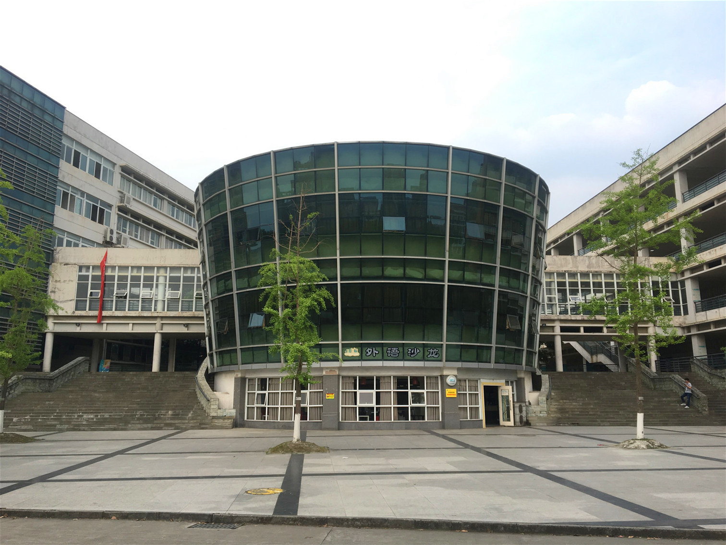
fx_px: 608
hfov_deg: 61.7
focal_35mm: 29
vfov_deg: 48.2
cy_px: 272
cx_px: 363
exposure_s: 1/538
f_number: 2.2
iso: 25
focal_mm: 4.15
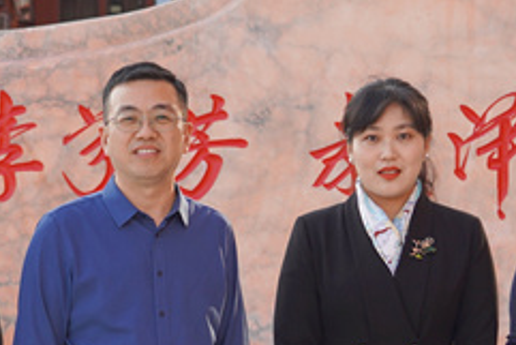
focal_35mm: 136
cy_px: 376
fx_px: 1950
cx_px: 214
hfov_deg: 15.1
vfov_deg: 10.0
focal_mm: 41
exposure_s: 1/160
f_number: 4
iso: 100
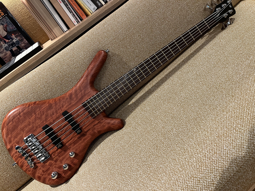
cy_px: 96
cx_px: 128
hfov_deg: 67.3
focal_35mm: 26
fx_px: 192
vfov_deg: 53.1
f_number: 1.6
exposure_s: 1/50
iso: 250
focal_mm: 5.1
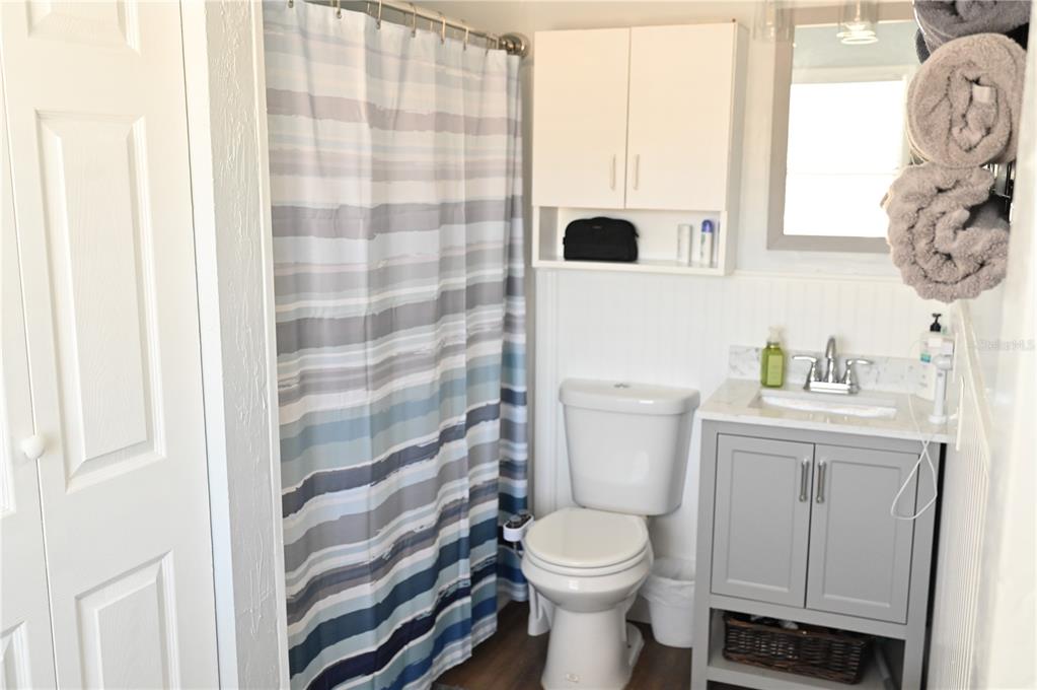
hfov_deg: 54.5
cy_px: 345
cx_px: 518
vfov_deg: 37.8
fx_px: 1007
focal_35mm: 35
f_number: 4
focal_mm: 35
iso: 2500
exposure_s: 1/250
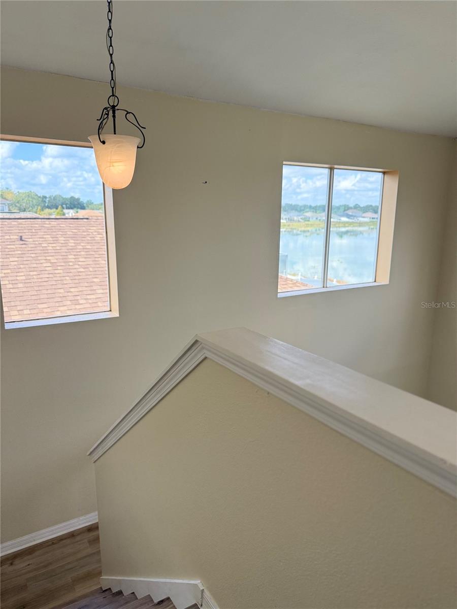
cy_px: 304
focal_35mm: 24
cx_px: 228
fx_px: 422
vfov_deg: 71.6
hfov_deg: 56.8
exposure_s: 1/467
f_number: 1.78
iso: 100
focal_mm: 6.76
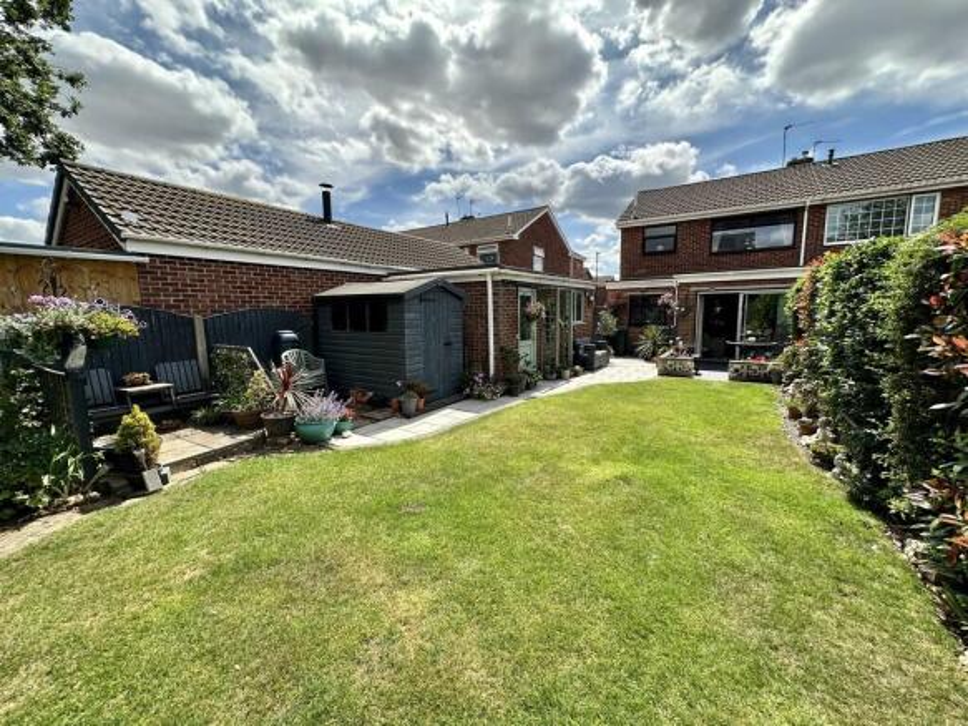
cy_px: 363
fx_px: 391
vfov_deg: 85.7
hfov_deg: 102.1
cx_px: 484
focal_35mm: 14
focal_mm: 2.22
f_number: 2.2
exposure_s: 1/1033
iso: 40
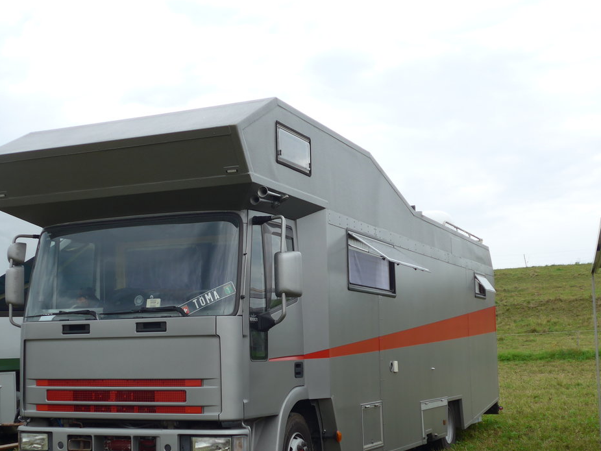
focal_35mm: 57
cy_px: 284
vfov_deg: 25.6
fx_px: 990
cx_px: 232
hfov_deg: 33.6
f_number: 2.8
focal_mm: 9
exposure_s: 1/320
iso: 80
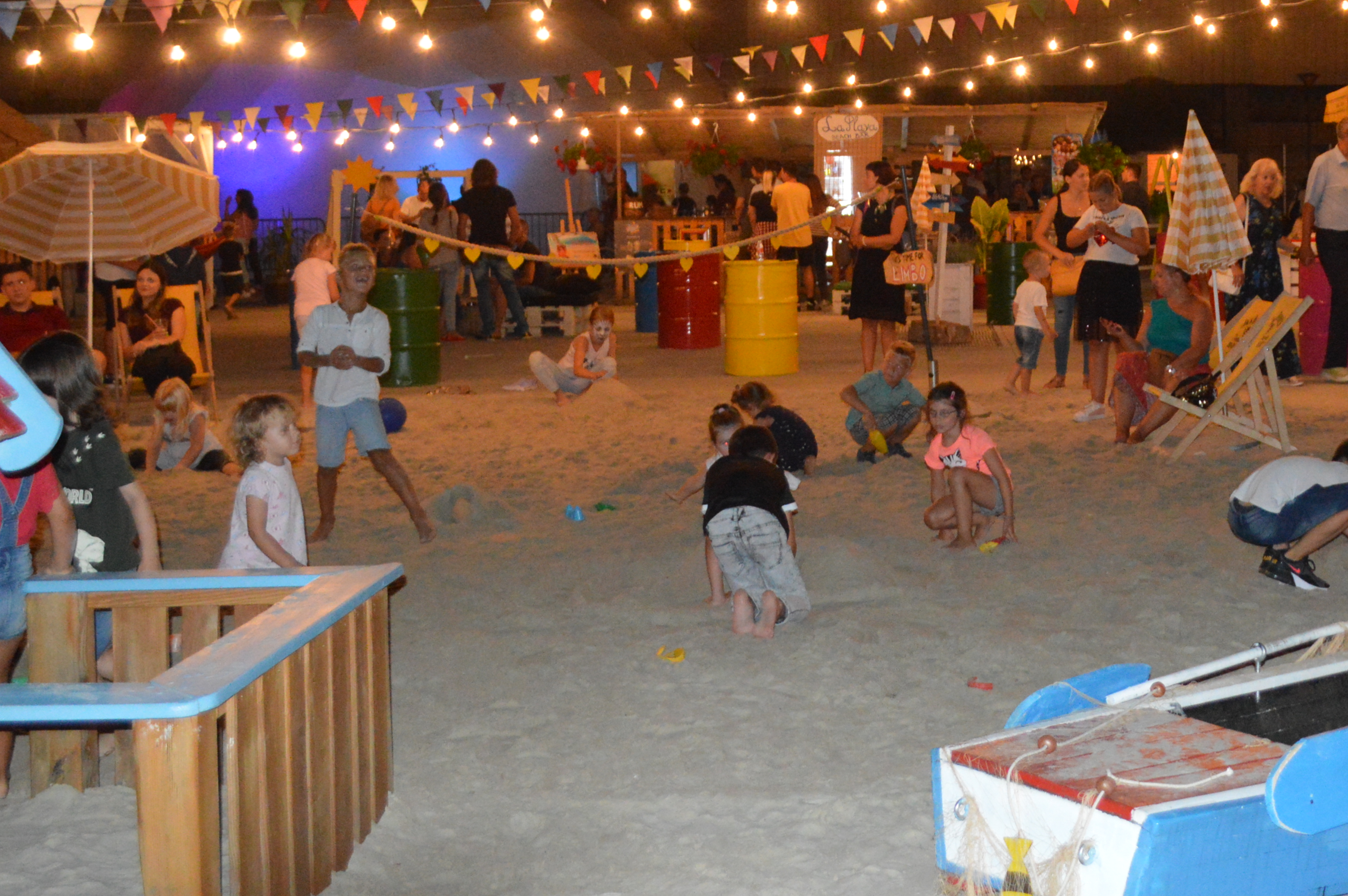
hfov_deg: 35.9
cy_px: 229
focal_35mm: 54
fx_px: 2020
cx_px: 1041
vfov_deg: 24.7
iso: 3200
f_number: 4
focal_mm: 22
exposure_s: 1/60
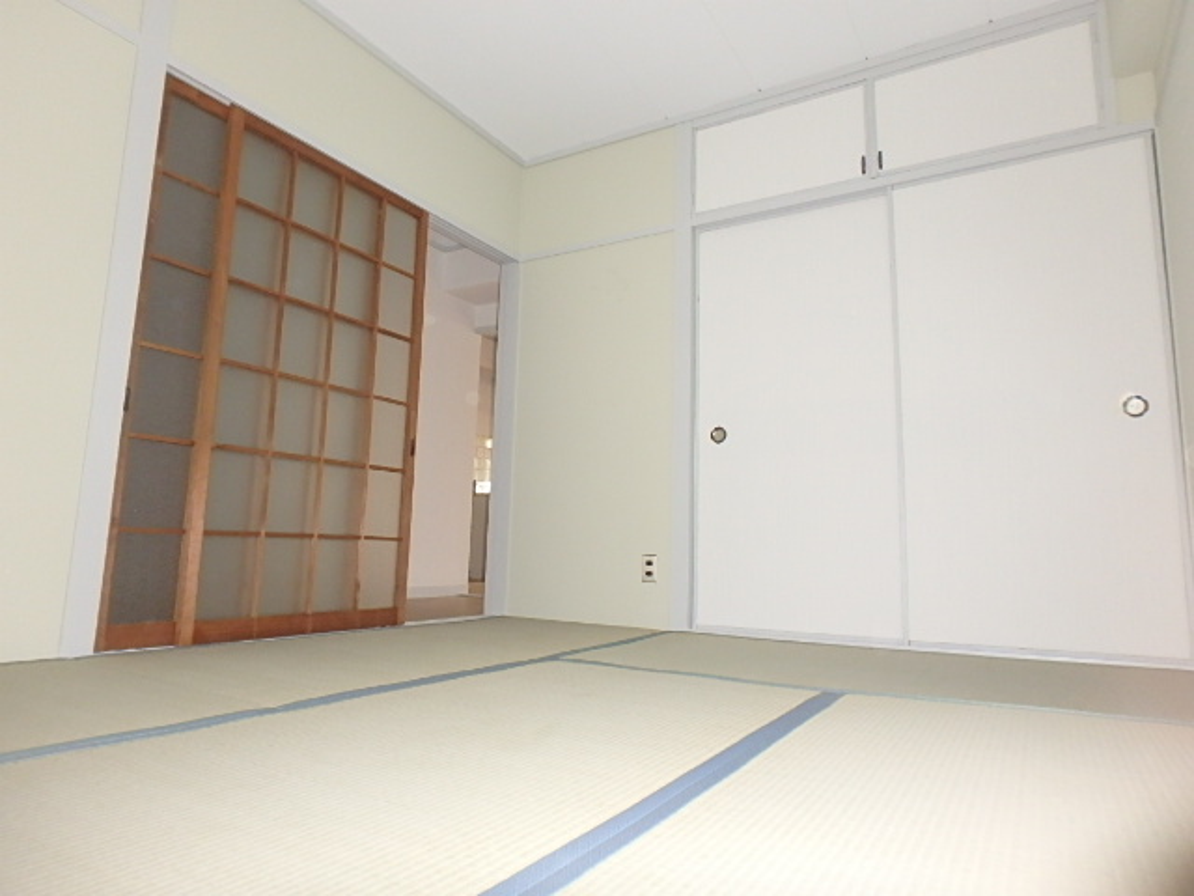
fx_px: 724
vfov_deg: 63.4
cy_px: 448
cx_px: 597
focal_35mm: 21
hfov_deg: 79.0
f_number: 3.5
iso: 400
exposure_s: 1/30
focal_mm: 3.7
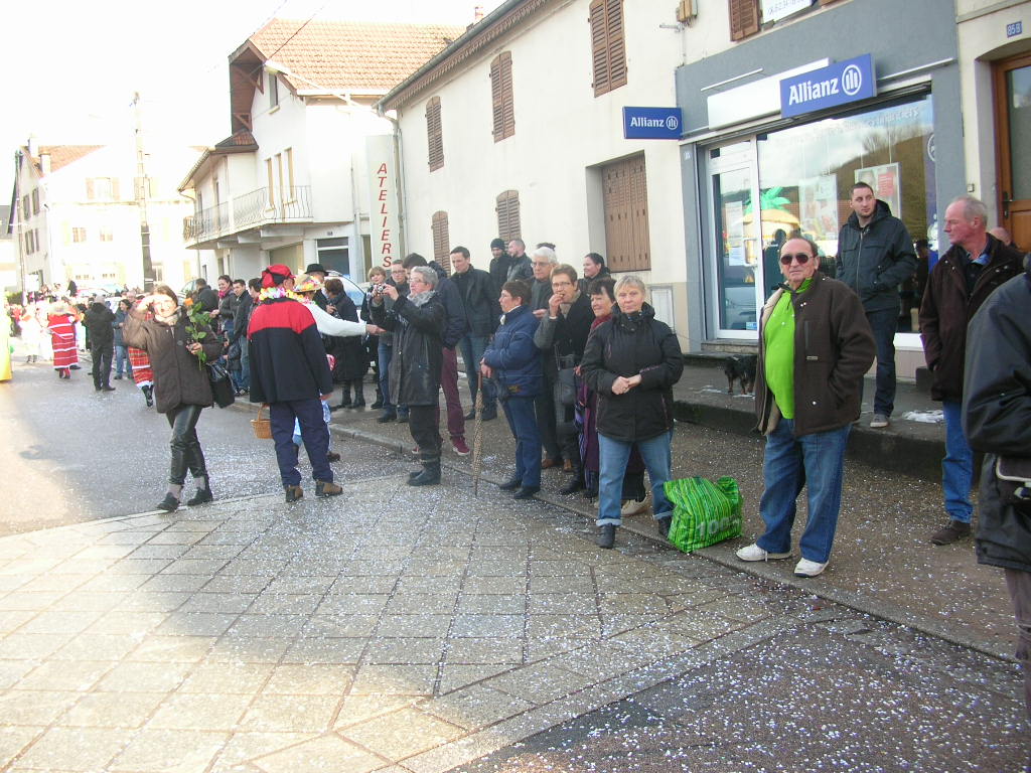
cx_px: 516
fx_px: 1042
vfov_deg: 40.7
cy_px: 386
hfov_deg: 52.6
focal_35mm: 35
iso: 50
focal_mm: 5.8
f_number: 2.8
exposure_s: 1/167
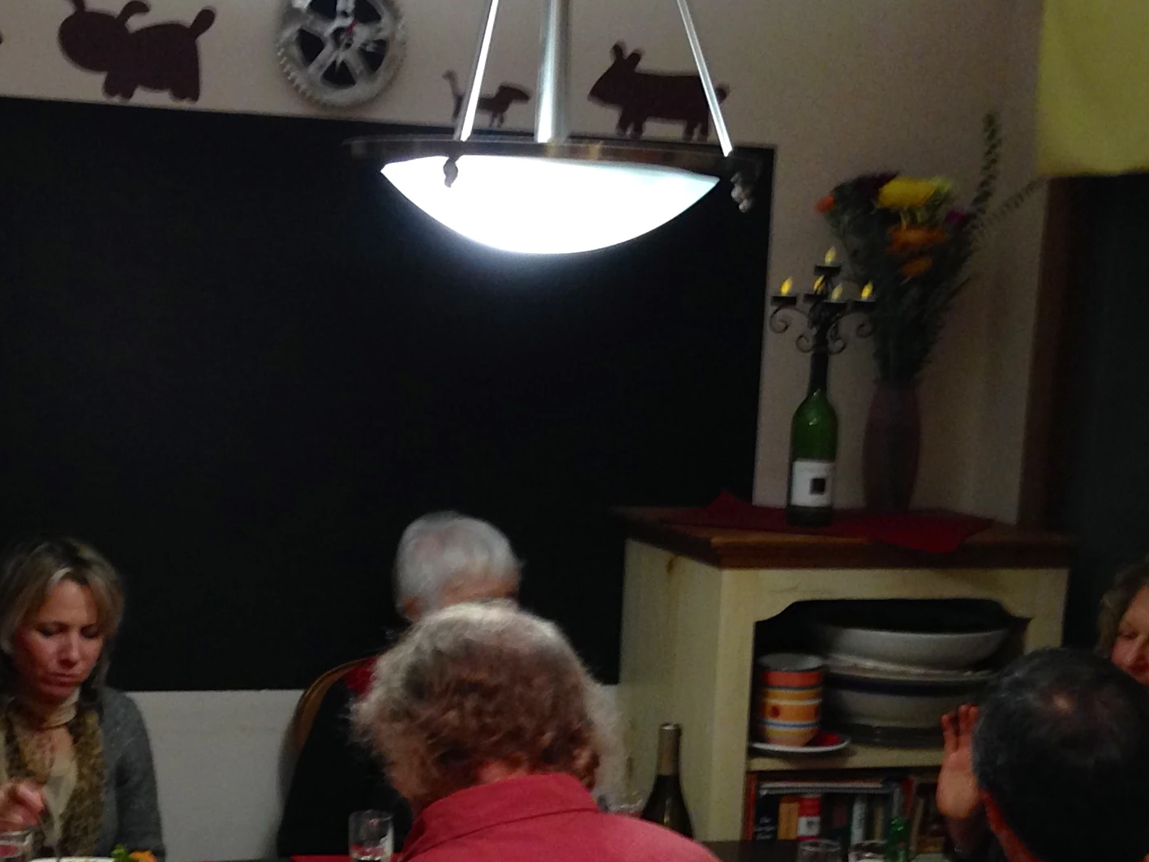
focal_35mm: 76
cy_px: 868
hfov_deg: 25.7
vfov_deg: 18.8
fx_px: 2523
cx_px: 541
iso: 160
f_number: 2.4
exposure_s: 1/20
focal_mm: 4.12
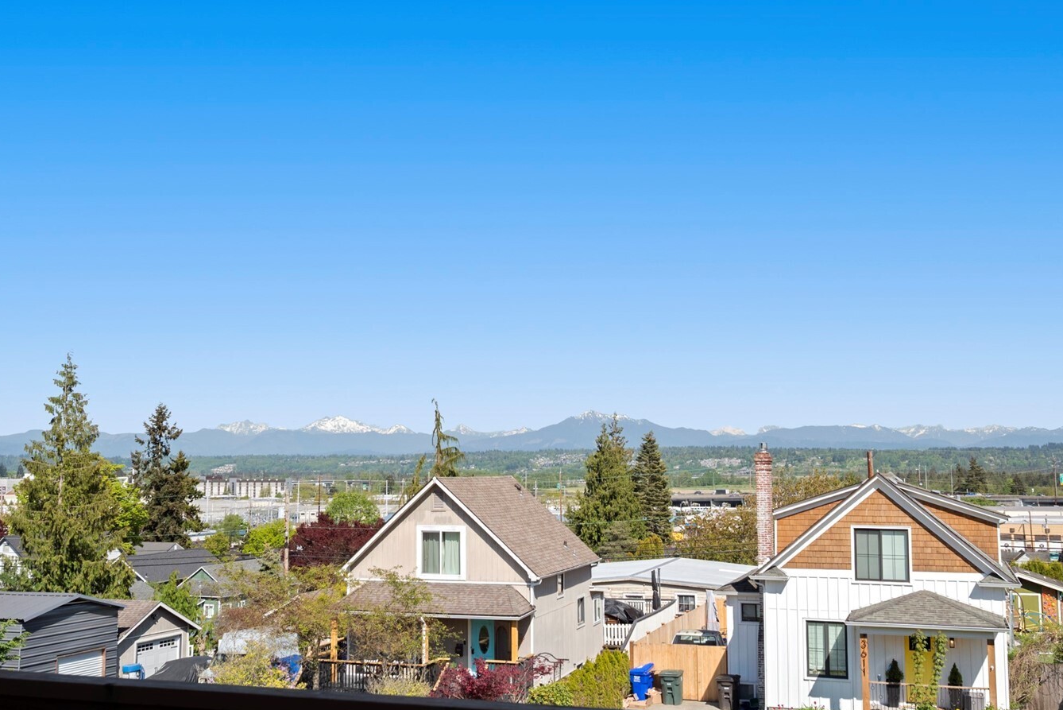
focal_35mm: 38
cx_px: 528
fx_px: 1122
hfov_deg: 50.7
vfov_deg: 35.1
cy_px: 334
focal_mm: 30
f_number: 8
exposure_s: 1/800
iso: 400
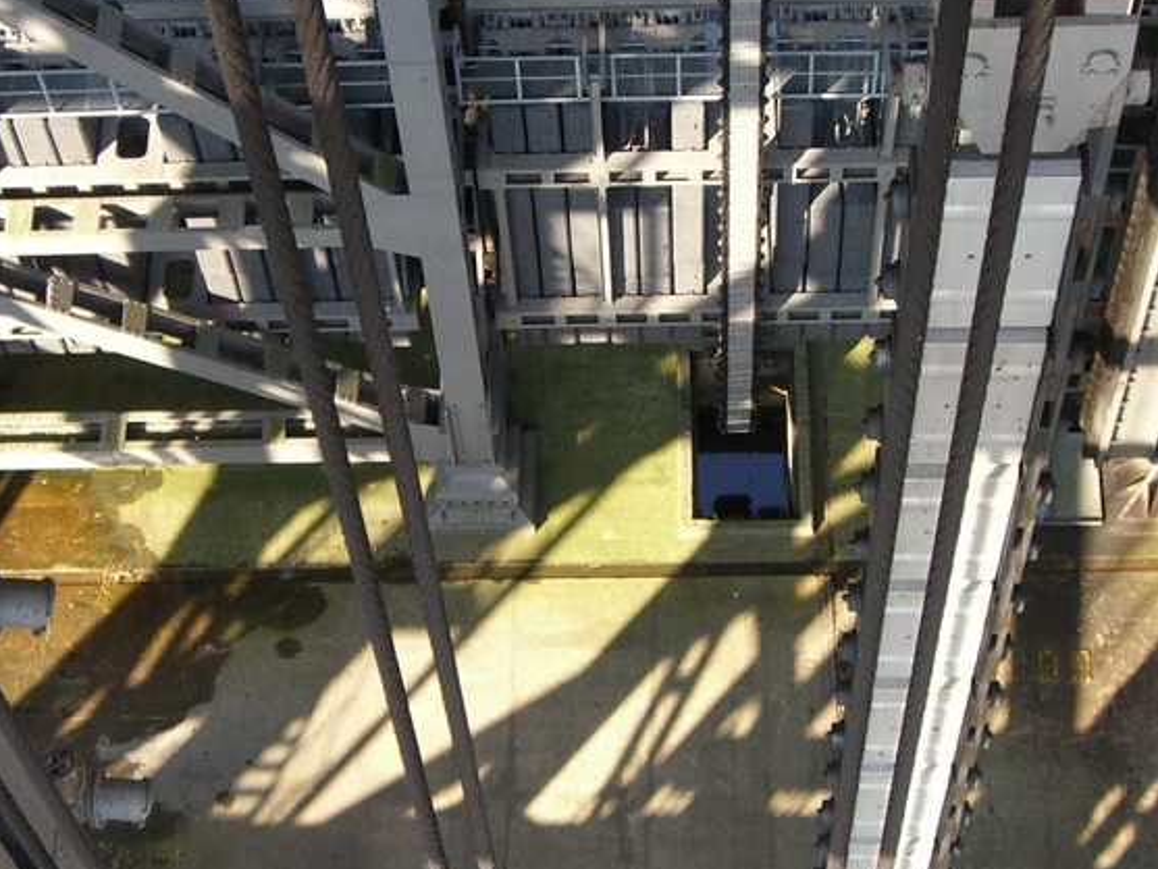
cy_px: 410
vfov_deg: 18.7
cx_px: 561
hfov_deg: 24.7
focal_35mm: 79
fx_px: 2643
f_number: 3.3
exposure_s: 1/250
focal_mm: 9
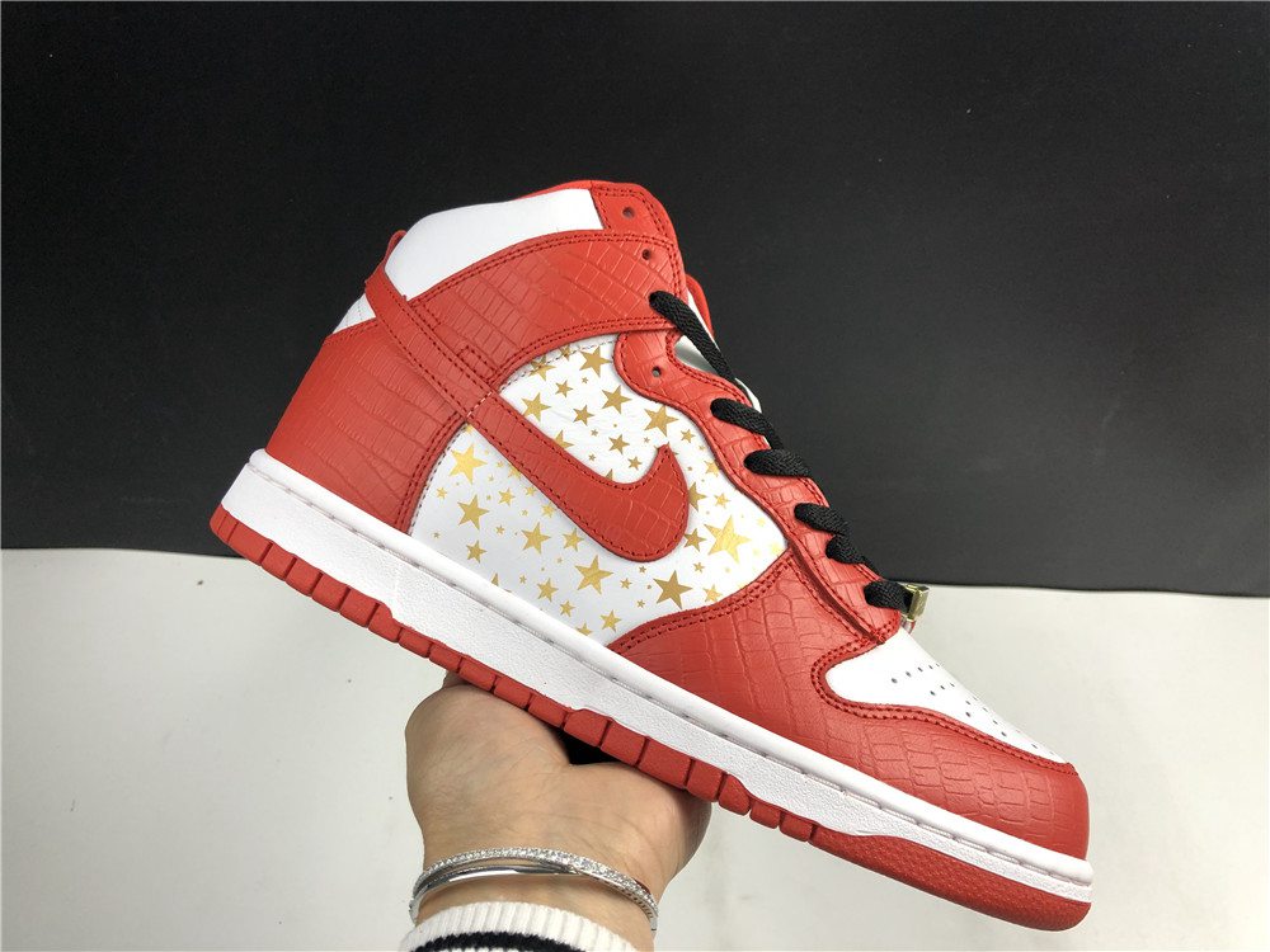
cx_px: 635
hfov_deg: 63.4
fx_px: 1027
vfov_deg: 49.7
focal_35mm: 28
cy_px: 476
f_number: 1.8
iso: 25
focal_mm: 4
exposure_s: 1/50
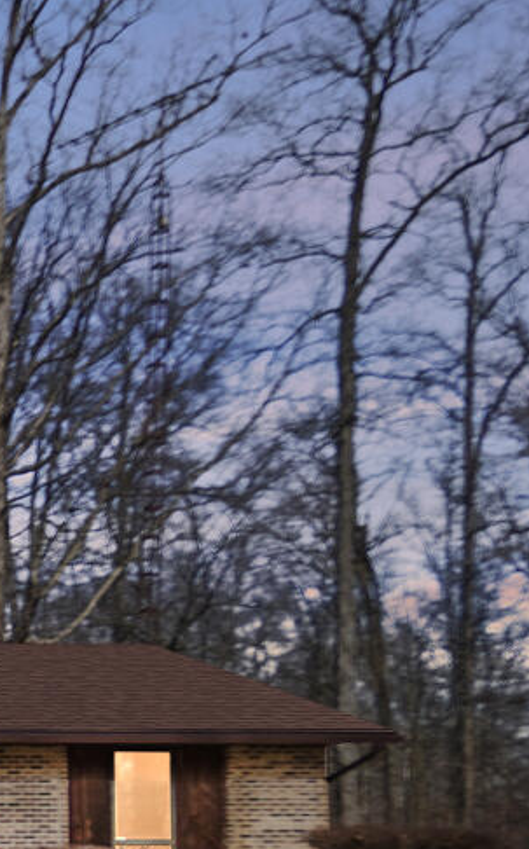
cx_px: -711
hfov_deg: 14.4
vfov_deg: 30.3
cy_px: 843
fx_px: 1456
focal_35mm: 63
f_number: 5.6
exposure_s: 1/500
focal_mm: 10
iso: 125
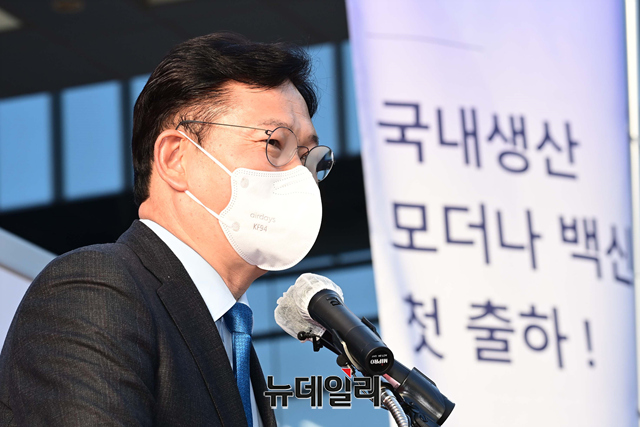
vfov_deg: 7.0
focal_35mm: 195
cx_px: 320
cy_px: 214
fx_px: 3467
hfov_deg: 10.5
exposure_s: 1/250
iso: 800
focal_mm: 195
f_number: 11
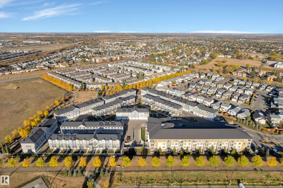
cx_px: 142
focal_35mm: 22
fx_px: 173
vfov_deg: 57.2
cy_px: 94
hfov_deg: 78.6
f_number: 2.4
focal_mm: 8.38
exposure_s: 1/5000
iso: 140
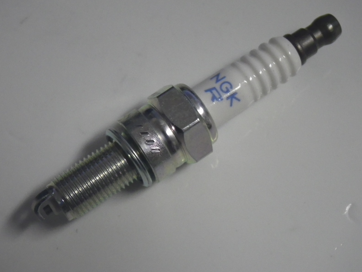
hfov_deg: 25.0
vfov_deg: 18.9
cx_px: 179
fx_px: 816
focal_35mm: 78
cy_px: 137
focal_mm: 13.7
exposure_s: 1/100
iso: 640
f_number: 4.8
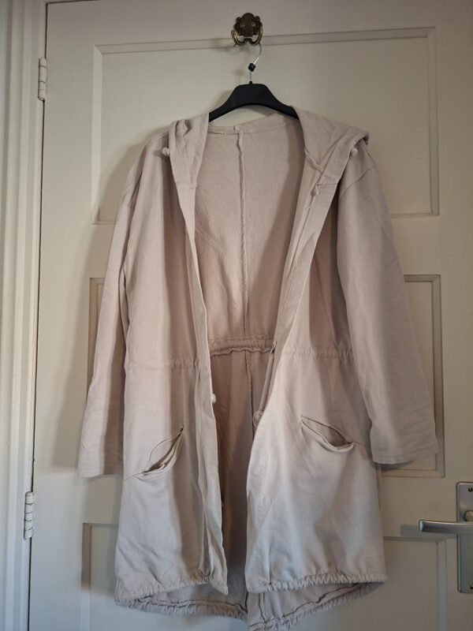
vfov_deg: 73.9
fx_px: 419
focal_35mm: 23
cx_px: 236
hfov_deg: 58.9
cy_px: 316
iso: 320
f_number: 1.8
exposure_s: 1/33
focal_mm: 5.54
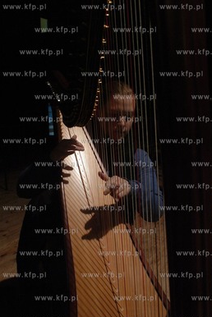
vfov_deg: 60.2
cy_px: 163
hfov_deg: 42.4
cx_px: 108
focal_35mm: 31
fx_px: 273
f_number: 4
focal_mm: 20
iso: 640
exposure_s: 1/100
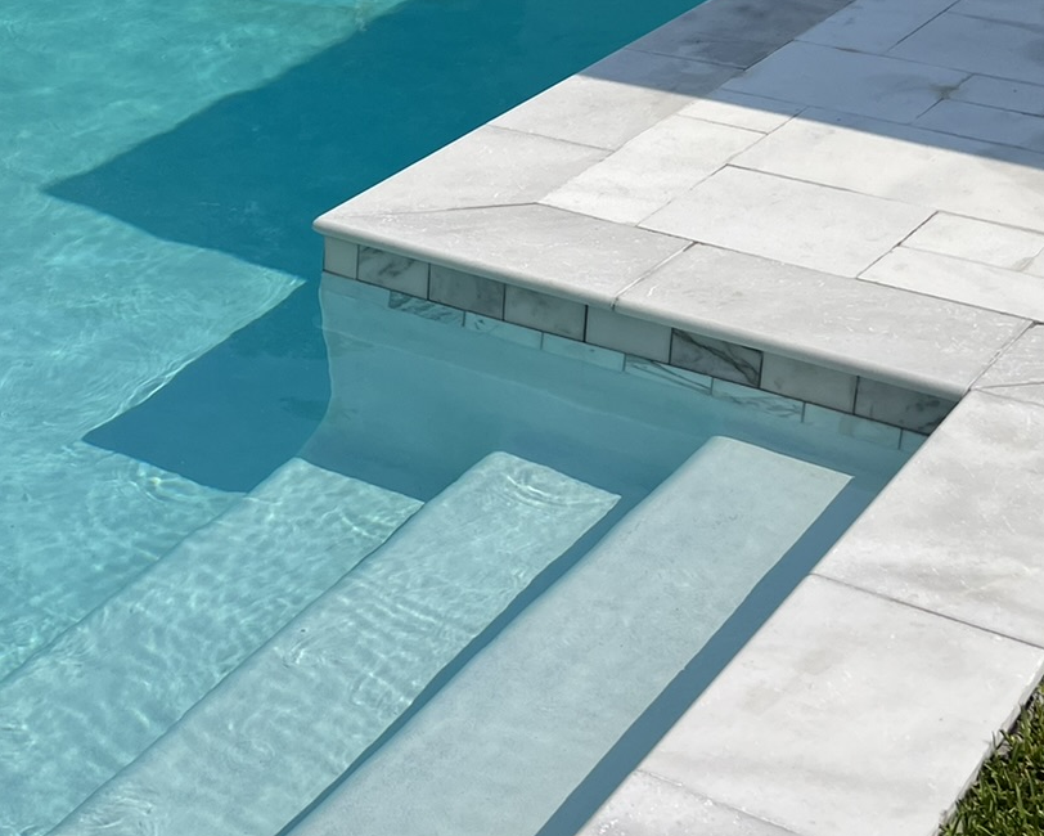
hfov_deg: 29.0
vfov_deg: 23.8
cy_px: 360
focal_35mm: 64
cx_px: 219
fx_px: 1978
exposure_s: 1/11364
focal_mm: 5.7
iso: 50
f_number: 1.5
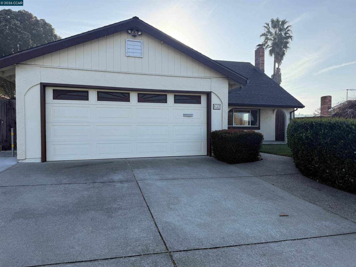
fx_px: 247
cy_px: 134
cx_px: 178
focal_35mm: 24
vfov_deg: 56.8
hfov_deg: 71.6
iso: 100
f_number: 1.78
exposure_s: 1/2232
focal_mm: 6.76
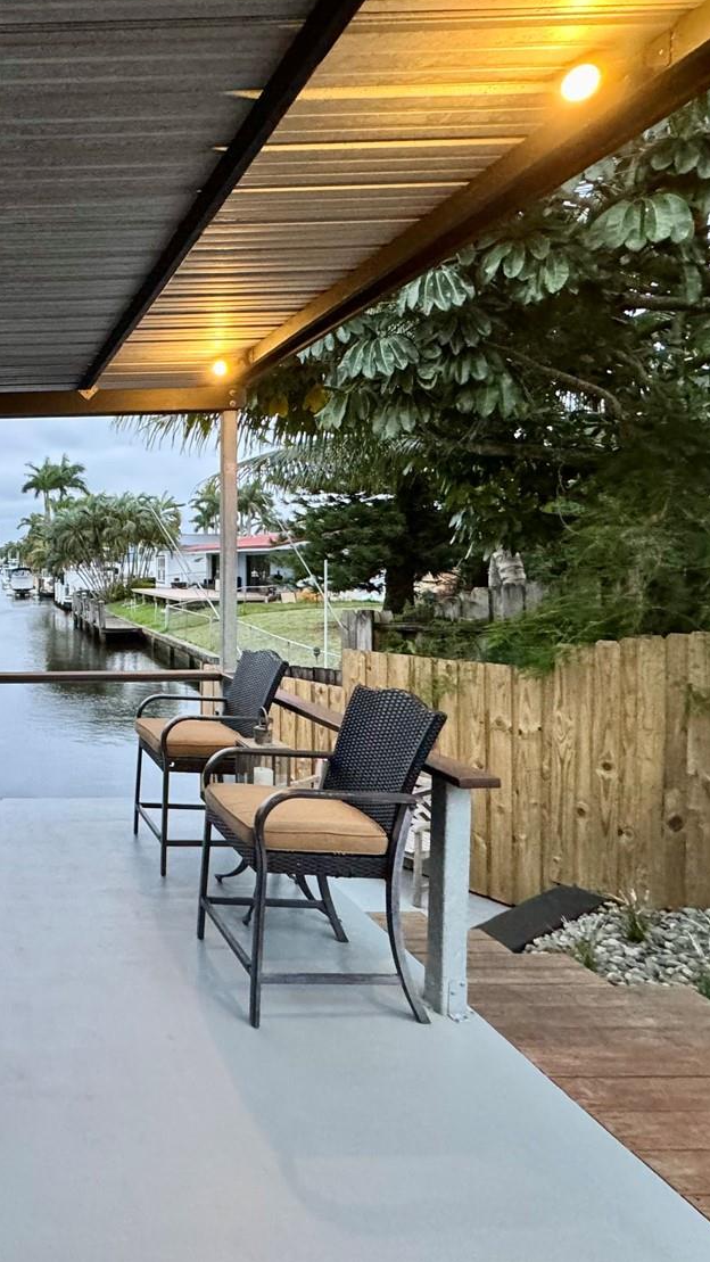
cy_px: 594
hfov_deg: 42.4
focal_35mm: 22
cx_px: -40
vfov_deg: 81.1
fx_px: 736
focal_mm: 2.22
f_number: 2.2
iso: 400
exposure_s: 1/60
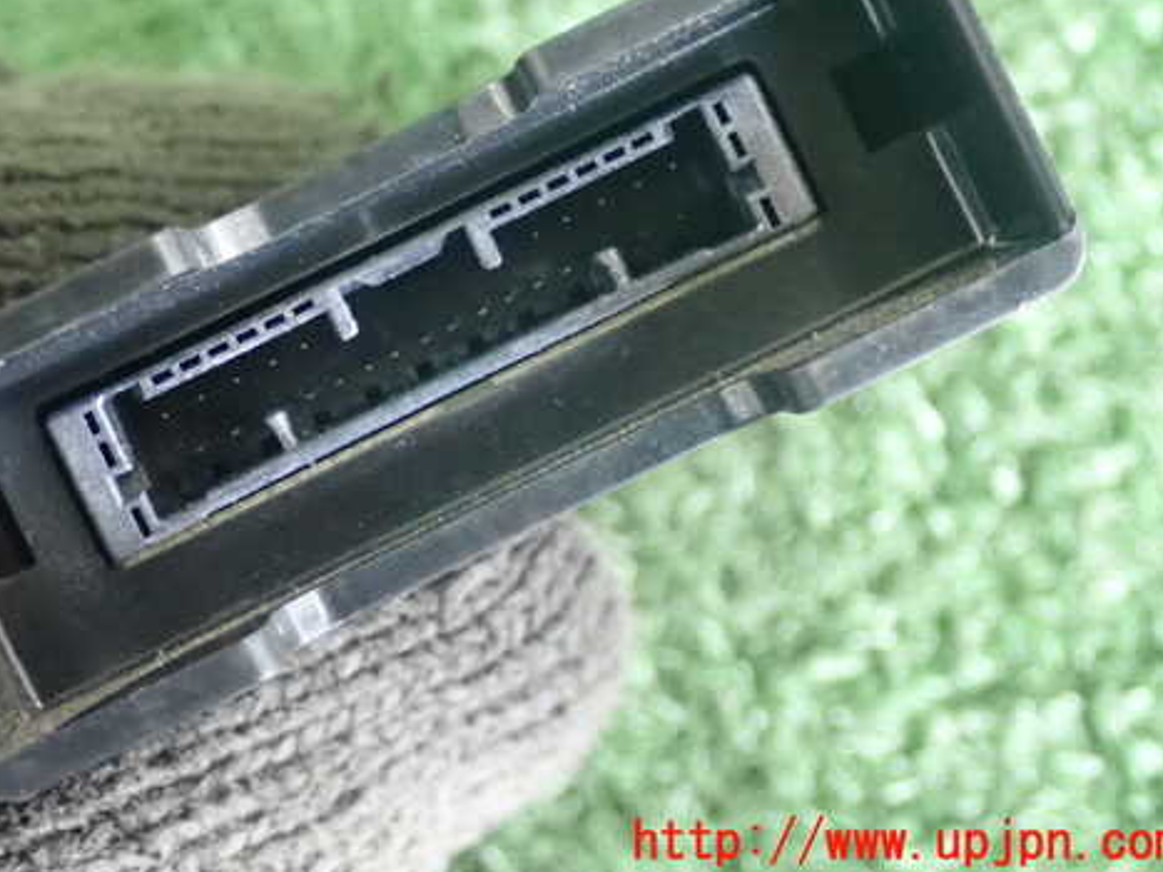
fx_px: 2116
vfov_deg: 23.2
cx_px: 448
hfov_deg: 30.6
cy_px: 314
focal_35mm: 63
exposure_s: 1/50
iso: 2000
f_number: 3.2
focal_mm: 8.99
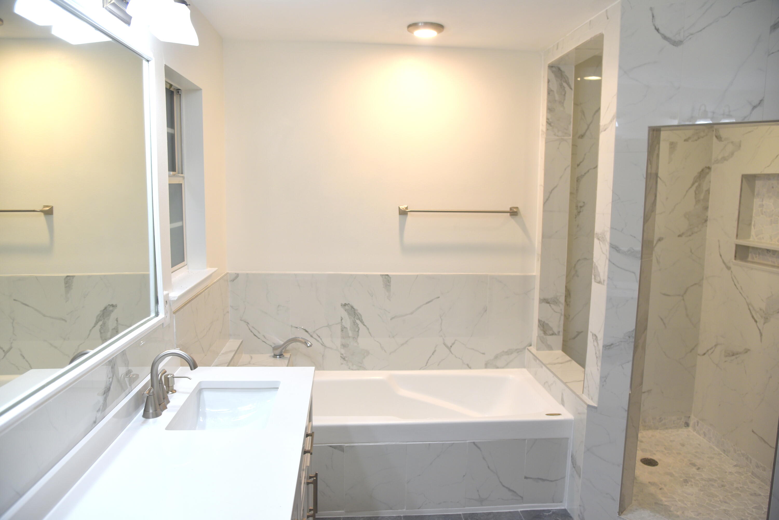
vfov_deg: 53.2
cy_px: 260
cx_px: 390
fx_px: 519
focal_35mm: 24
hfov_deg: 73.7
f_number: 4.8
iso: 400
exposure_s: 1/90
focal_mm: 24
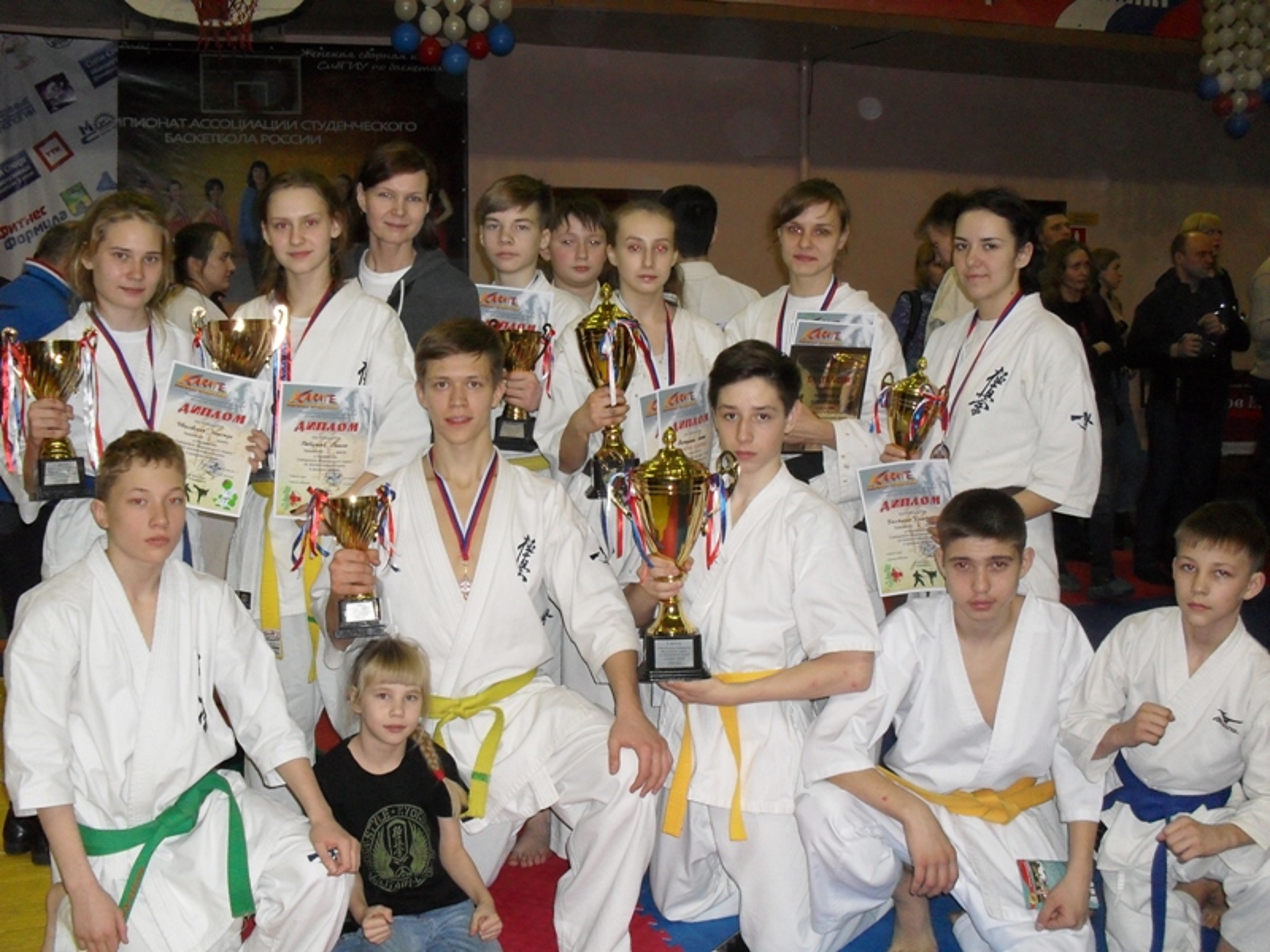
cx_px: 635
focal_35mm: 38
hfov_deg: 49.0
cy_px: 476
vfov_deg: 37.7
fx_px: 1394
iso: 200
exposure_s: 1/45
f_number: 2.8
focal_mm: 6.3
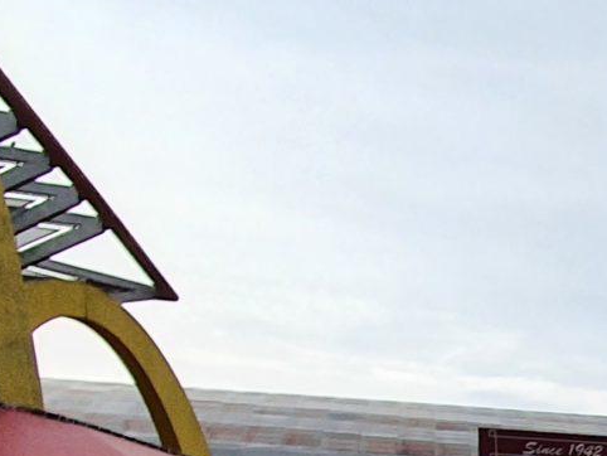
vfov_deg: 18.1
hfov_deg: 20.1
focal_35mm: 69
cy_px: 756
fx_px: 1211
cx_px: 1102
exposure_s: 1/1088
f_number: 2.2
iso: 50
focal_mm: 1.8
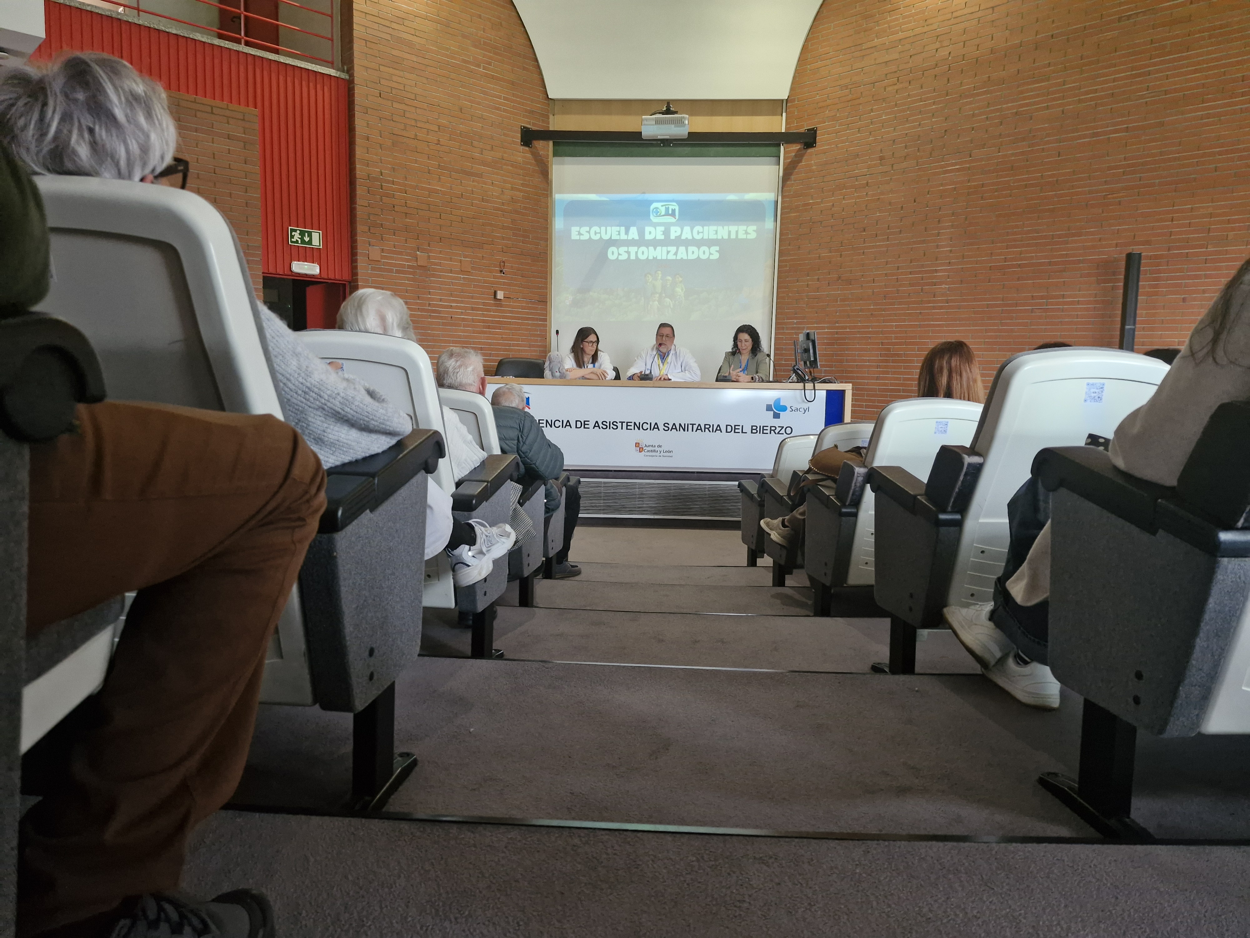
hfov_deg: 73.9
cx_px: 625
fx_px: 831
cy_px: 469
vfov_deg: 58.9
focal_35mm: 23
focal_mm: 5.54
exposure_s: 1/100
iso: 640
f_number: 1.8
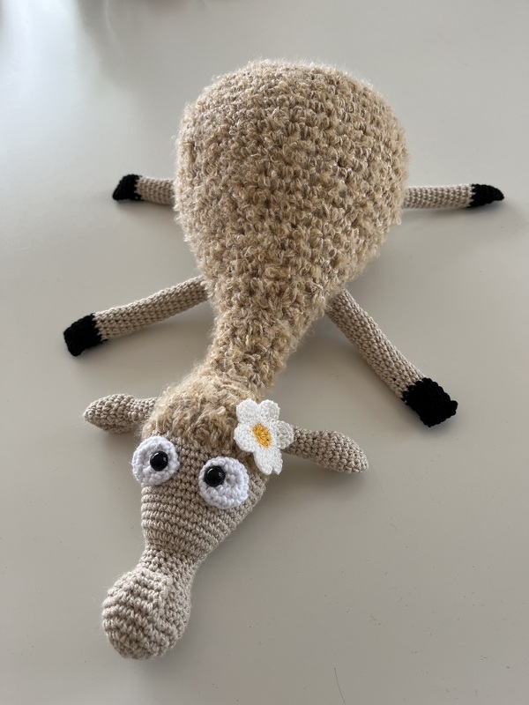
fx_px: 530
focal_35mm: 26
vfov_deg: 67.3
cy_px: 352
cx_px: 264
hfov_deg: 53.1
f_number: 1.6
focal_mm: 5.1
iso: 50
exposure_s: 1/310
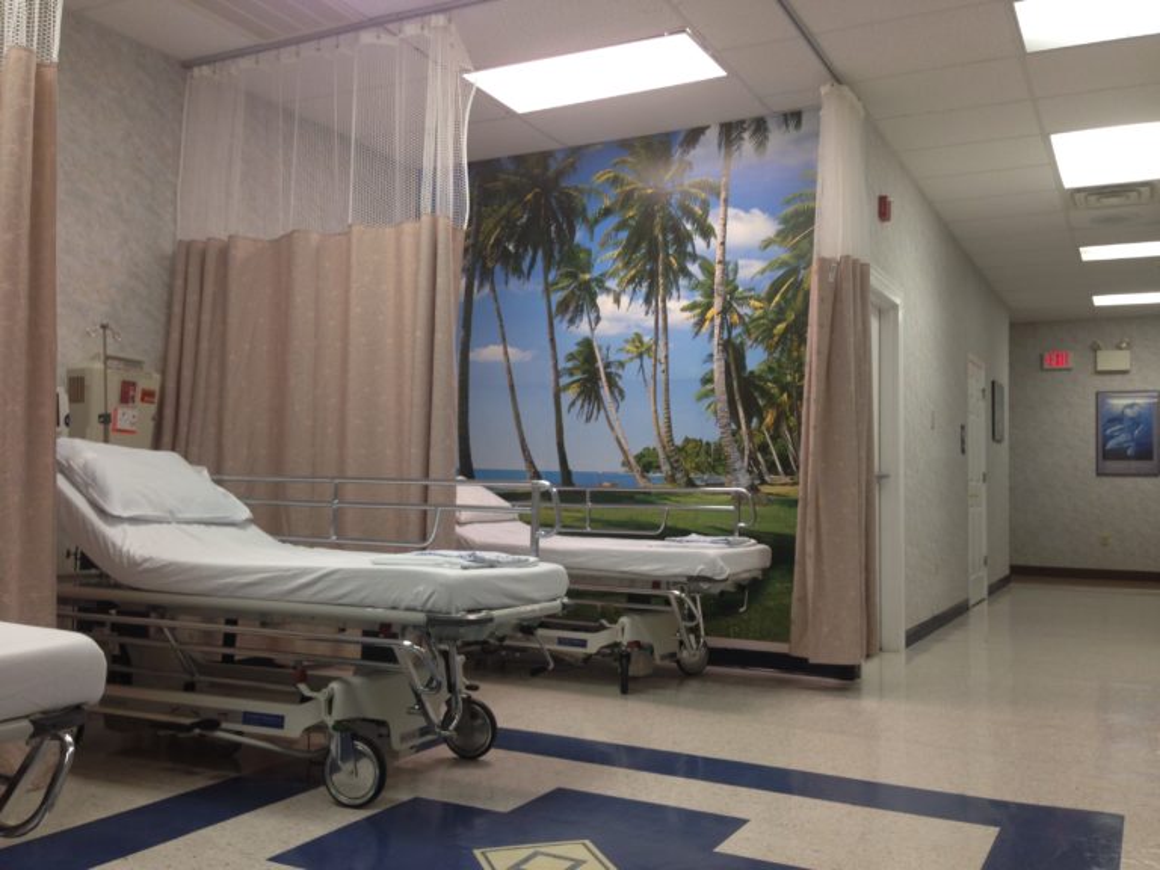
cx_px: 580
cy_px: 435
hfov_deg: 55.4
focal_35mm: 33
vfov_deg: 42.9
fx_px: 1106
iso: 50
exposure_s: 1/24
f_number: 2.4
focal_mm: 4.12
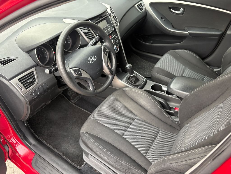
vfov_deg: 53.1
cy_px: 87
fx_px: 174
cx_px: 116
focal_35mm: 26
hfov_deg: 67.3
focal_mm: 5.96
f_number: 1.6
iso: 125
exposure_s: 1/82
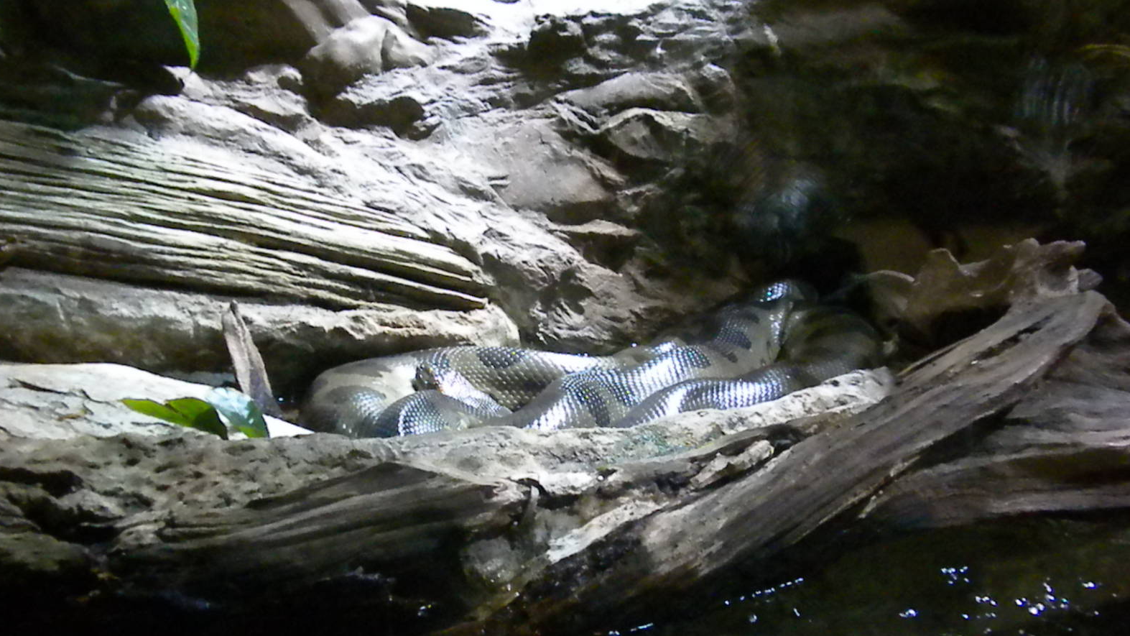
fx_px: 1229
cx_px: 567
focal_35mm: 41
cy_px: 397
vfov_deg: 28.9
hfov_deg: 49.4
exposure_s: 1/58
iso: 2127
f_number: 3.5
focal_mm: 6.6
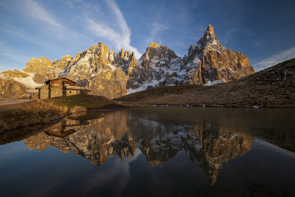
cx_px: 148
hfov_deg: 96.7
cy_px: 98
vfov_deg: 73.7
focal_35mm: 16
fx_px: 131
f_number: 13
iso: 100
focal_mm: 16
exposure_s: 8
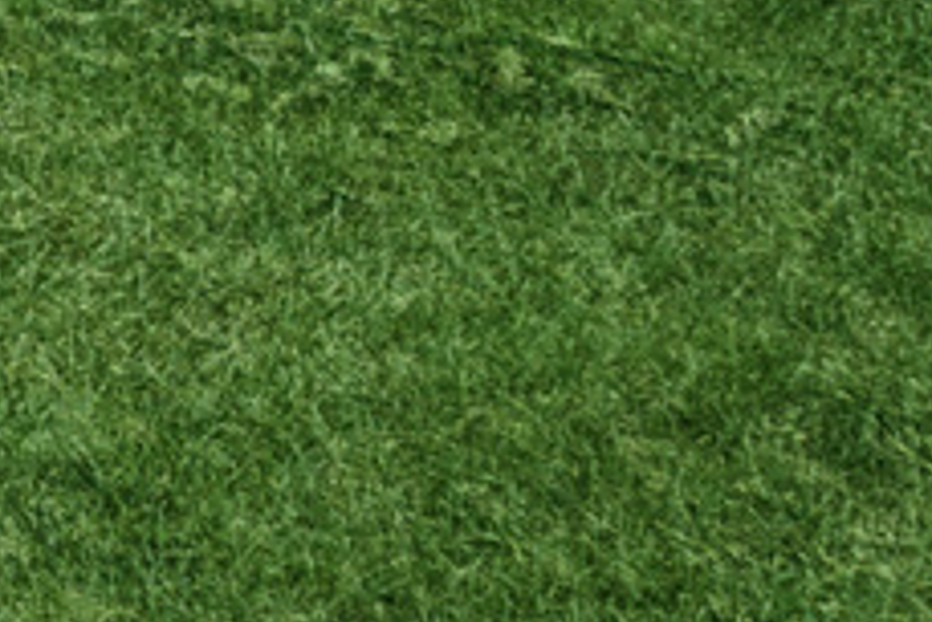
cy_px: -1240
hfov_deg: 9.8
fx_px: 2746
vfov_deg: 9.8
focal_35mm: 106
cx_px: -2259
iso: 400
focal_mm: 15
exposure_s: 1/1000
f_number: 8
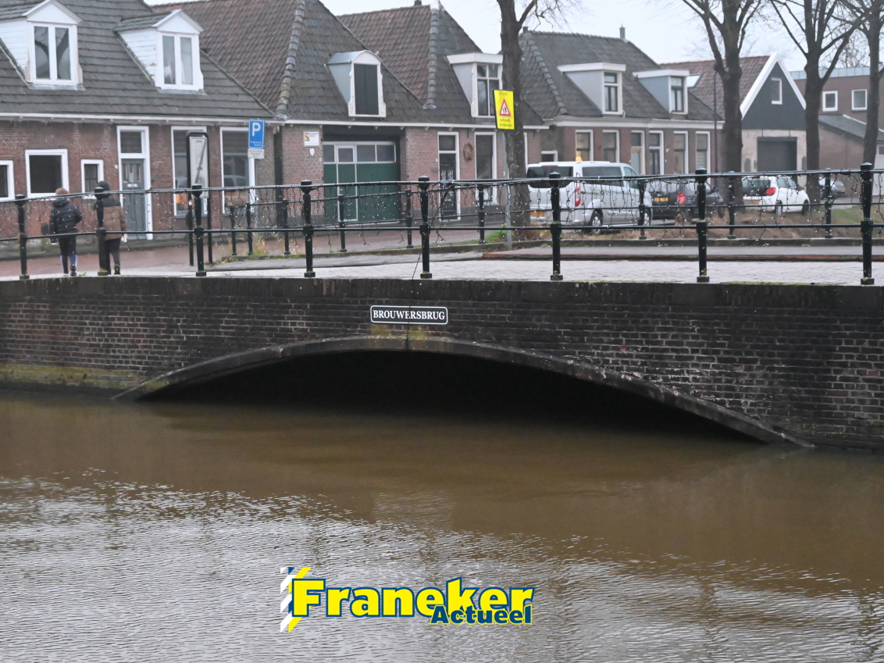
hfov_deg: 30.7
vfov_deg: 23.3
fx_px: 1609
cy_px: 331
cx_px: 411
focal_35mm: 63
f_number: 5.6
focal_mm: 58
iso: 18000
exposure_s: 1/60
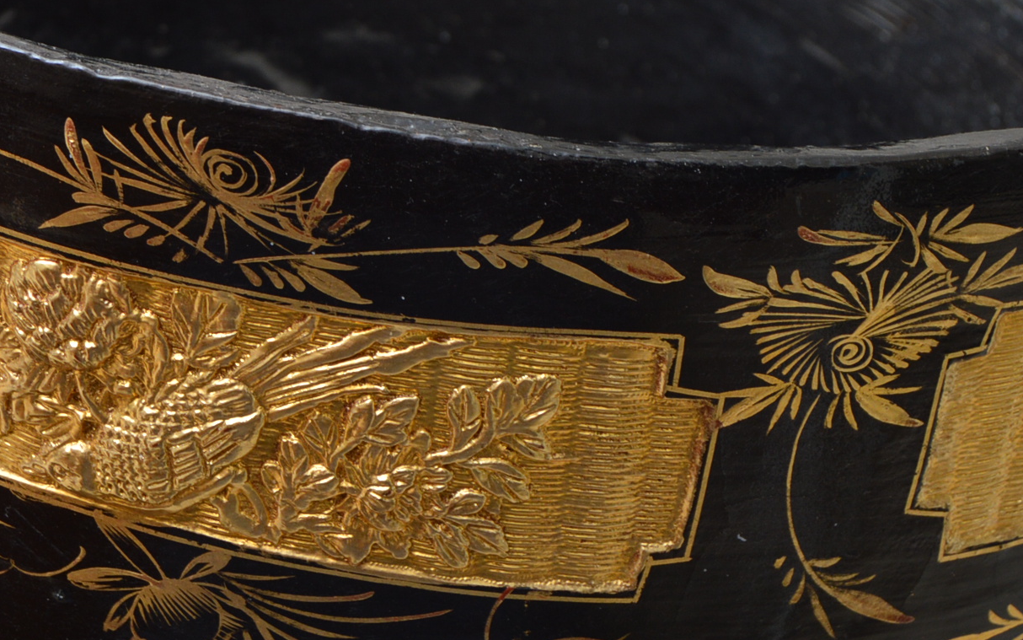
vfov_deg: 12.3
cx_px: 201
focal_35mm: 106
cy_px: 116
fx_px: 2956
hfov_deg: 19.4
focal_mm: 28
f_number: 5
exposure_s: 1/200
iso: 200
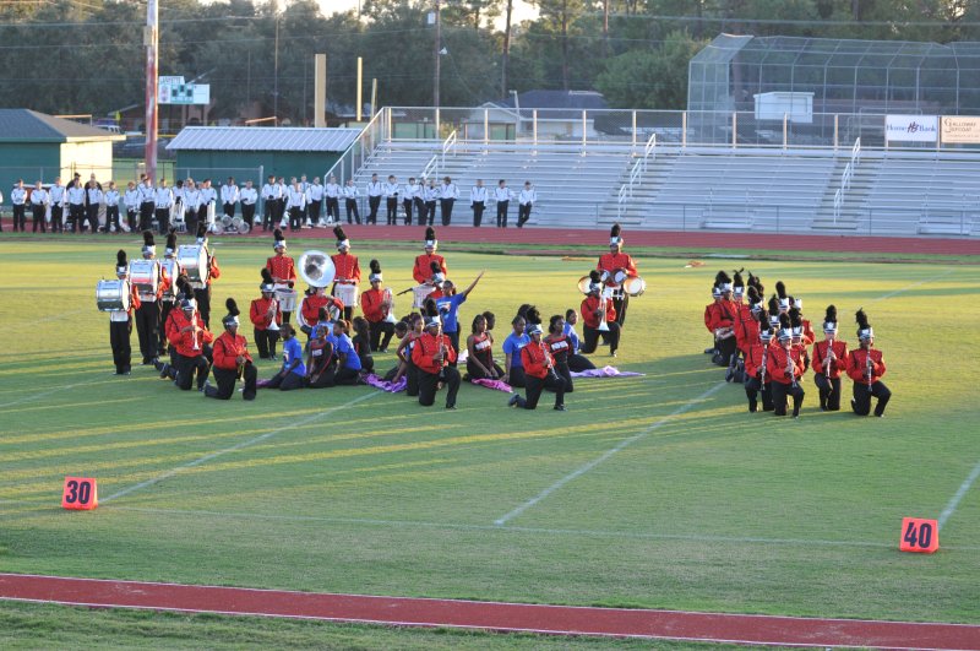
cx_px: 490
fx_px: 2854
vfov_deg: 13.0
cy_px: 326
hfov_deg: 19.5
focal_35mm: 105
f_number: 2.8
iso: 200
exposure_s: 1/320
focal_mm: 70
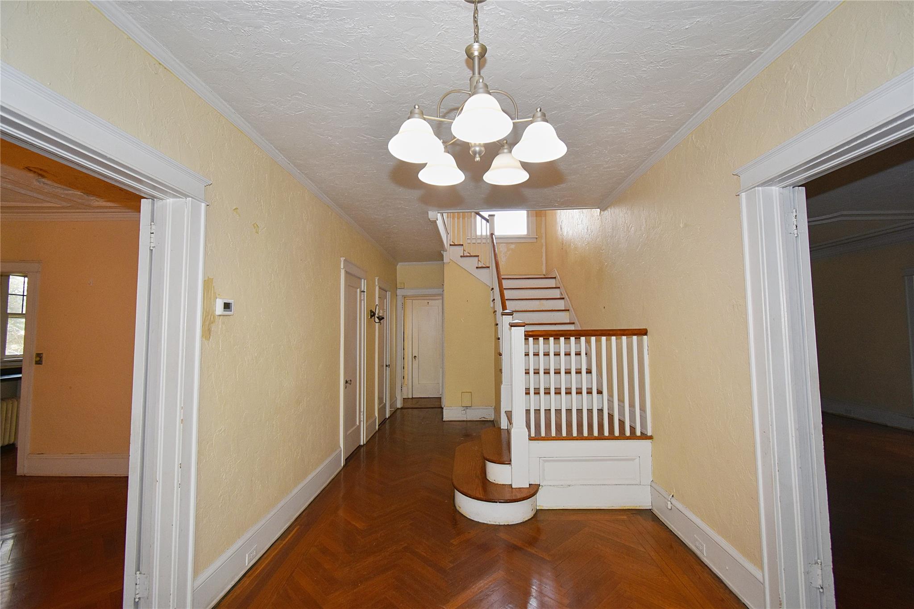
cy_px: 304
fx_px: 381
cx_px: 457
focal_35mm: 15
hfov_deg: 100.4
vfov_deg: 77.3
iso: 400
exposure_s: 1/60
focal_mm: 10
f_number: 4.5
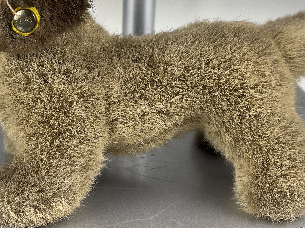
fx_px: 441
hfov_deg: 38.0
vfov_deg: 28.4
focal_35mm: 50
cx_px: 115
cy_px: 43
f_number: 1.6
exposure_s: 1/100
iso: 32
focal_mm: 5.1
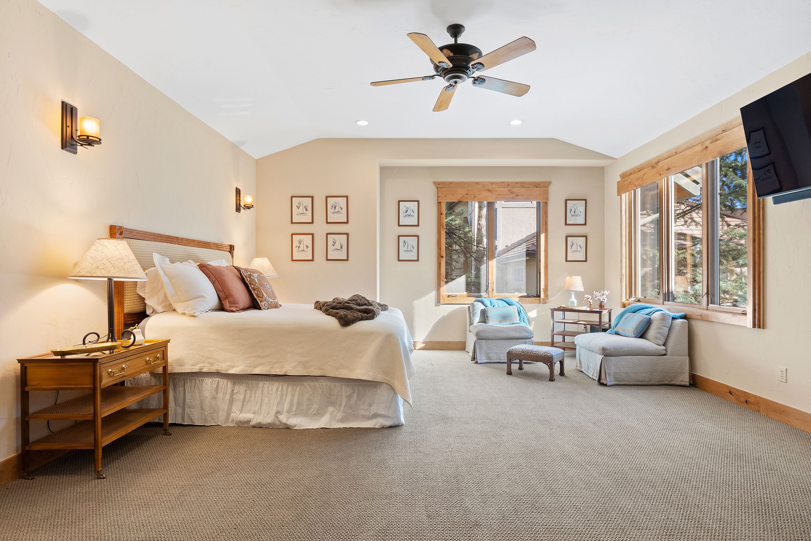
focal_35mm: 19
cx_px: 406
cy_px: 270
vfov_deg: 64.6
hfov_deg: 86.9
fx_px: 428
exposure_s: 1/6
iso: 640
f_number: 9
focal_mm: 19
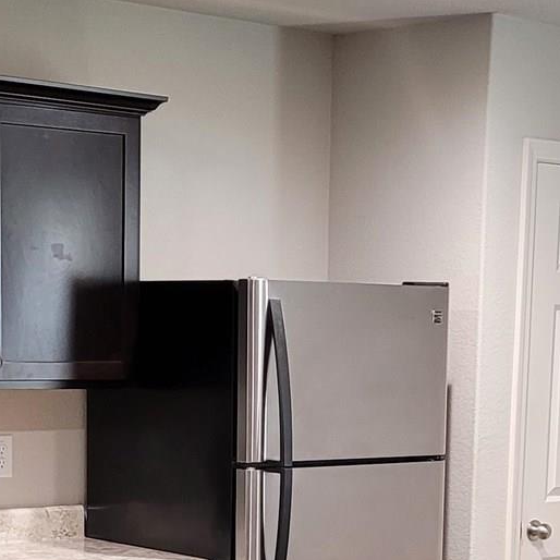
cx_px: 321
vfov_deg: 16.3
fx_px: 1885
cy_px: 643
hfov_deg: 16.9
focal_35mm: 103
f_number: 1.8
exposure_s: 1/40
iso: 320
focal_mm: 5.4
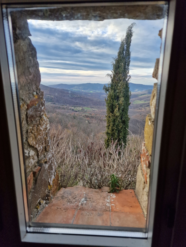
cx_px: 93
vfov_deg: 73.9
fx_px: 165
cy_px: 124
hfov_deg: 58.9
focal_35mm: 23
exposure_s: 1/180
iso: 50
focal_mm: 6.4
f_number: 1.8
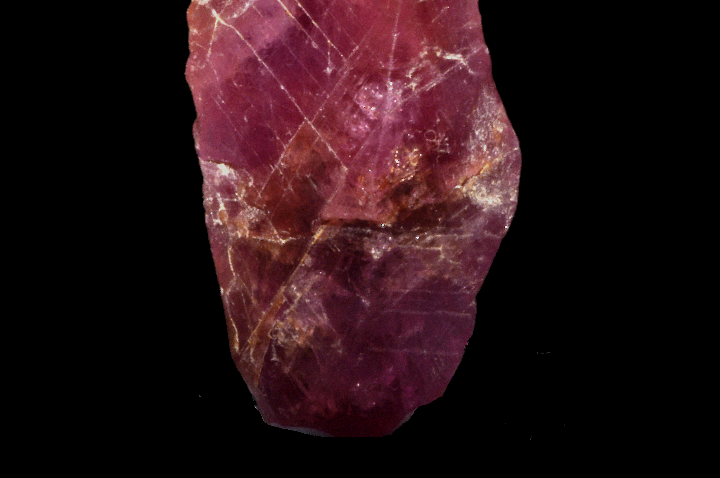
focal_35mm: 145
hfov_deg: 14.1
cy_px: 94
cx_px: 471
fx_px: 2896
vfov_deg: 9.4
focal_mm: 60
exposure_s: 1/60
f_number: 57
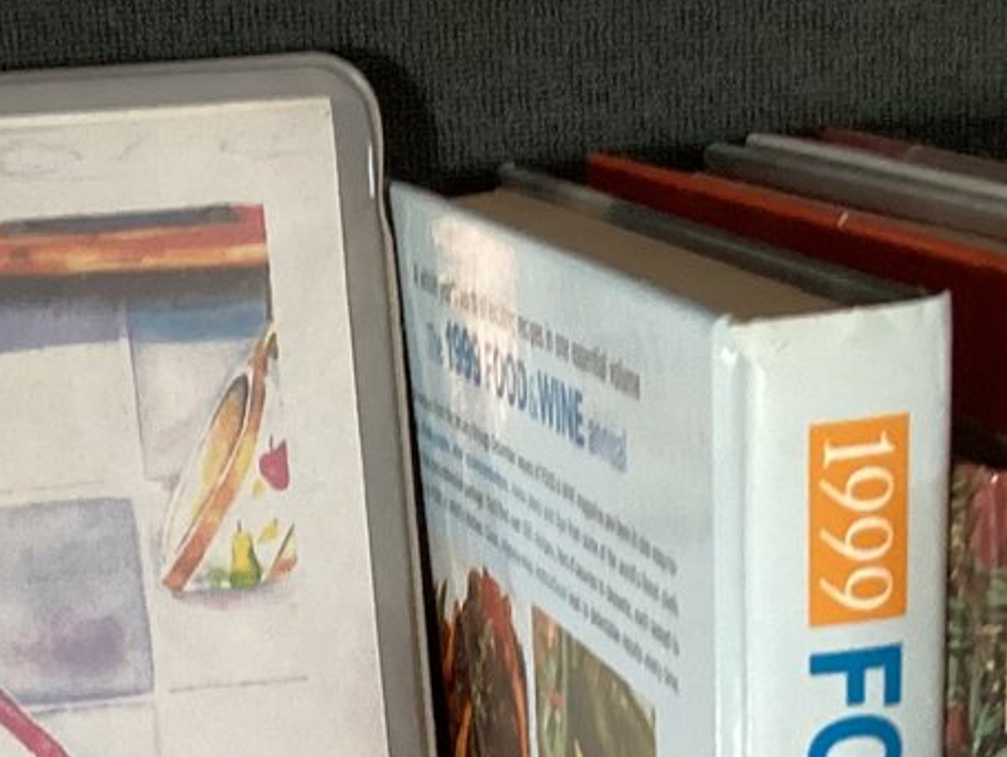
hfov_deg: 18.9
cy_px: 1172
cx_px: 203
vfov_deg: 13.5
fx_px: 2999
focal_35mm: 103
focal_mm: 3.3
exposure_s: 1/50
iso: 160
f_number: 2.4
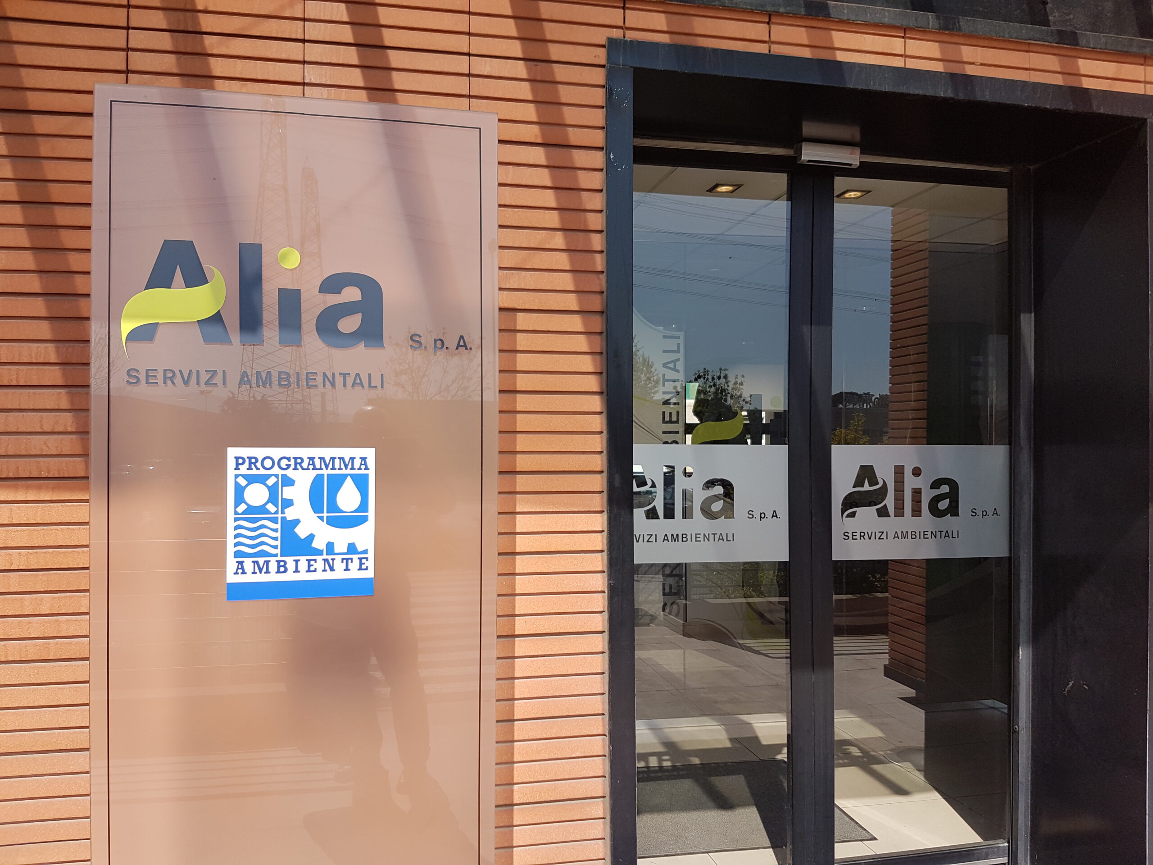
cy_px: 432
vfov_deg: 53.1
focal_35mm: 26
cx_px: 576
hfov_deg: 67.3
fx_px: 866
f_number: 1.7
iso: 40
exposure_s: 1/1632
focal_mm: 4.2
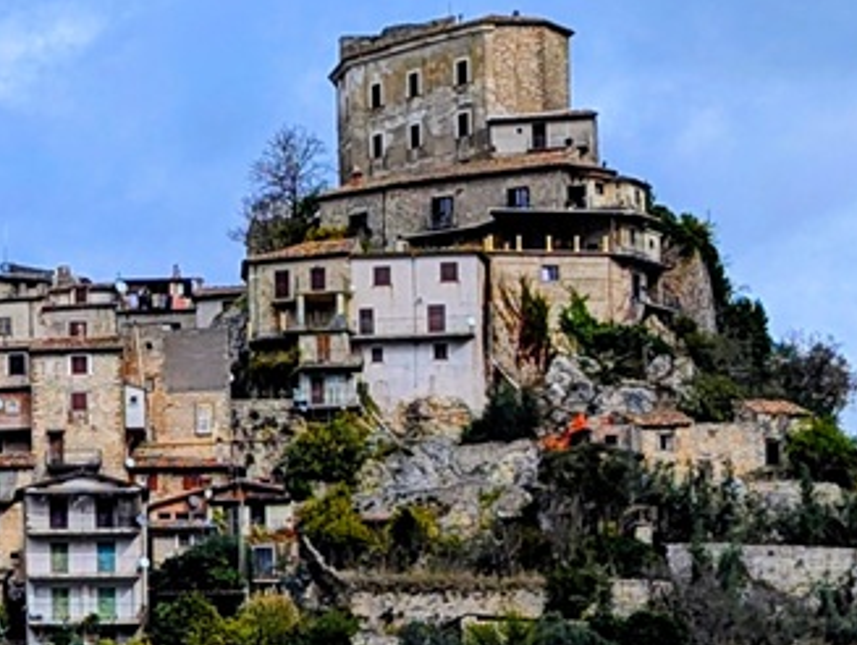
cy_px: 586
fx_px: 4461
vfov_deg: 8.2
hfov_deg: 10.6
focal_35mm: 180
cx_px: -430
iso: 18
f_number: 1.68
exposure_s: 1/953
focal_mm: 6.9
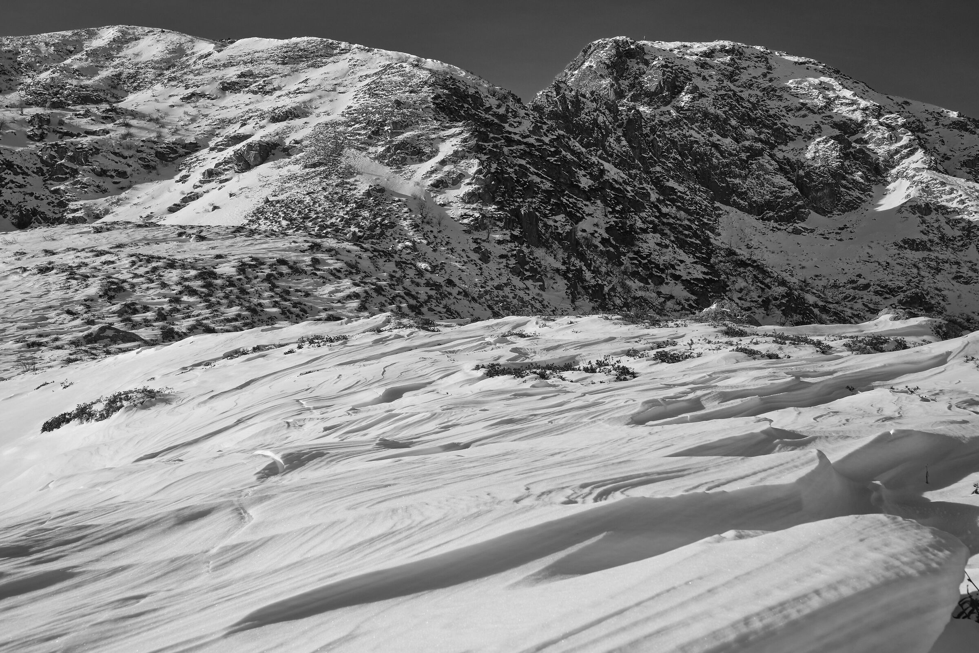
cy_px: 326
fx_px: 952
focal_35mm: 35
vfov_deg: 37.9
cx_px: 490
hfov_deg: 54.4
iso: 800
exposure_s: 1/3000
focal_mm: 23
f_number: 8
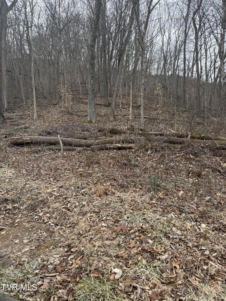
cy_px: 150
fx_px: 209
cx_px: 113
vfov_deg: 71.6
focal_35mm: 24
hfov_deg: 56.8
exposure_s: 1/702
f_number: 1.78
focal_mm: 6.76
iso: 80
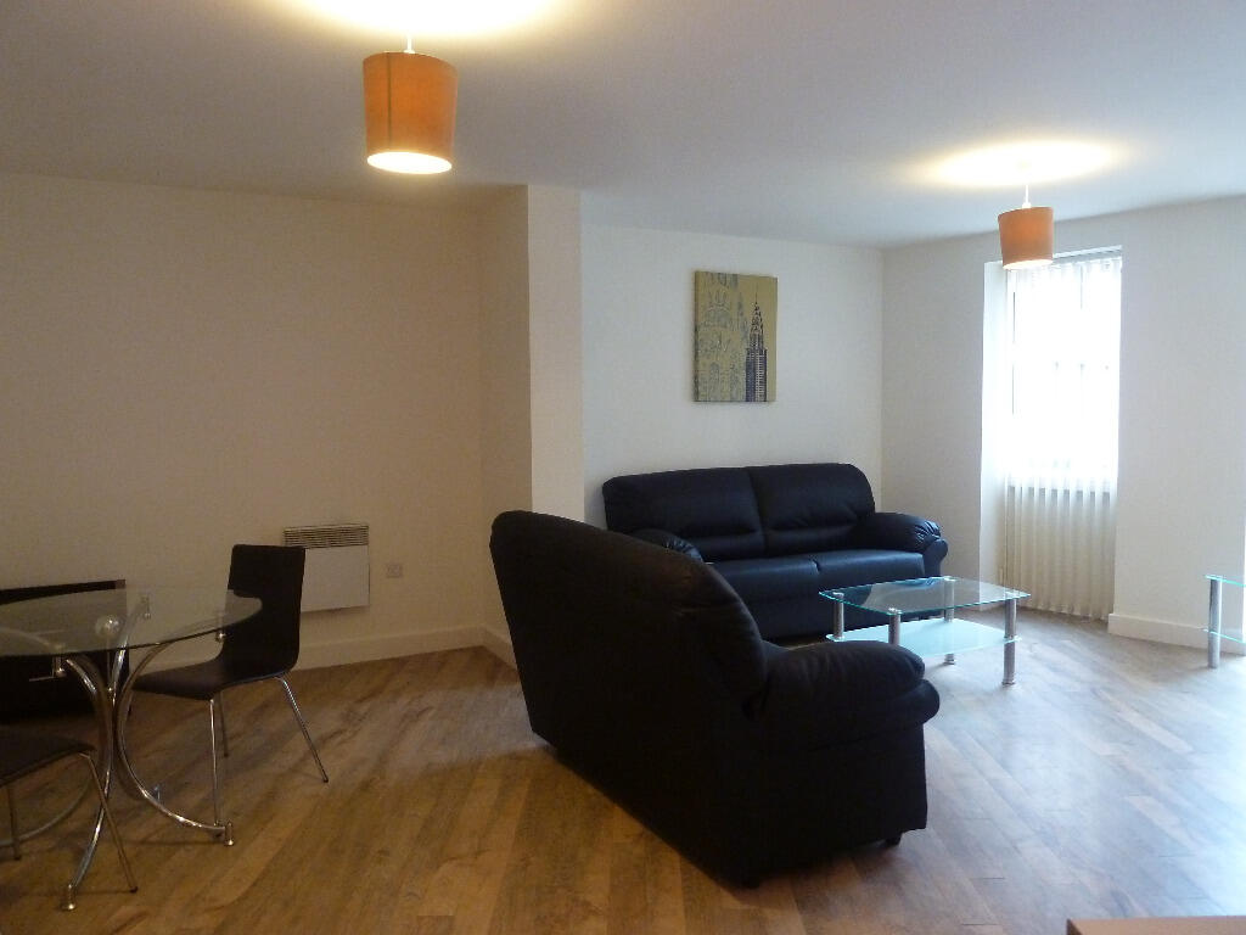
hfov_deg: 69.4
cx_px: 623
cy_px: 468
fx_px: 900
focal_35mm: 25
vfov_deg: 54.9
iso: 400
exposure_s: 1/8
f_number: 3.3
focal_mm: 4.1
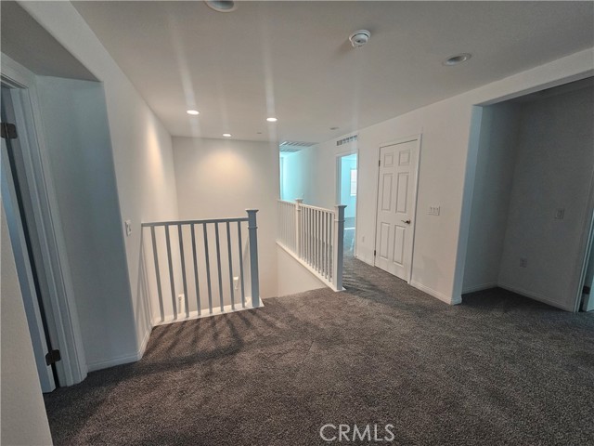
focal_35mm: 13
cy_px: 223
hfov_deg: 106.2
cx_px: 297
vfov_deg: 89.9
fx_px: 223
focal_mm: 2.2
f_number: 2.2
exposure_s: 1/60
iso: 160
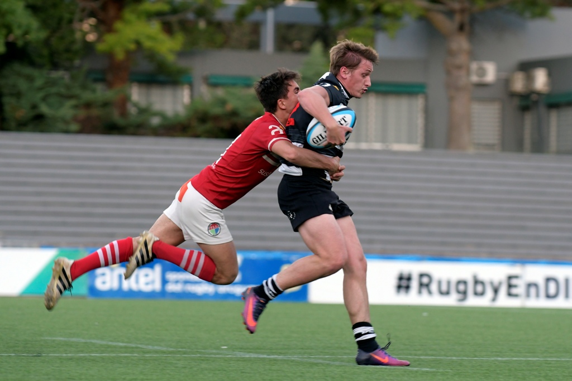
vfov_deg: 6.8
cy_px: 190
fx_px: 3218
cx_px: 286
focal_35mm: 202
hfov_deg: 10.2
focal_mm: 135
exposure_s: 1/400
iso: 800
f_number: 2.8
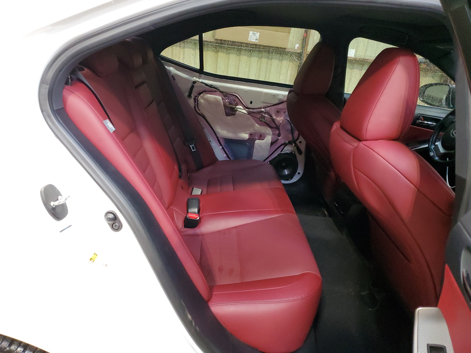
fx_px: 354
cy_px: 176
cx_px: 236
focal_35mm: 26
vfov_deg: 53.1
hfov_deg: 67.3
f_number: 1.5
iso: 315
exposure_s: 1/60.2
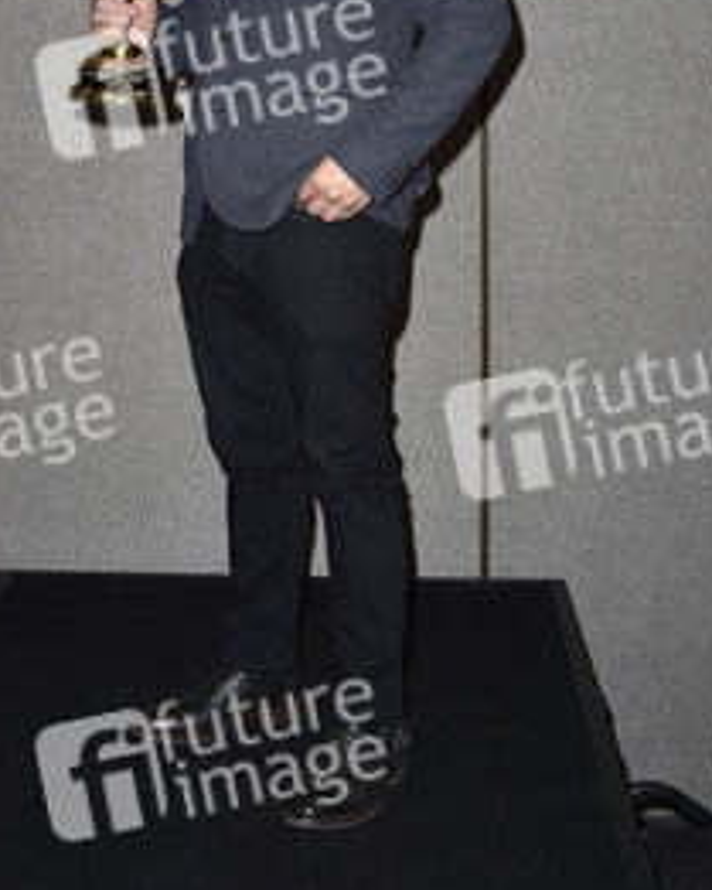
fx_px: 1211
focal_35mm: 46
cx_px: 312
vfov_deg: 39.5
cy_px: 249
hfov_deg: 32.7
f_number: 6.3
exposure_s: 1/250
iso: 500
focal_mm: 32
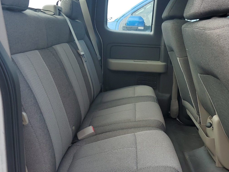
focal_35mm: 41
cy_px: 84
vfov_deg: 35.1
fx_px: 271
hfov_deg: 45.5
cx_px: 138
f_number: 1.5
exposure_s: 1/417
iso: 50
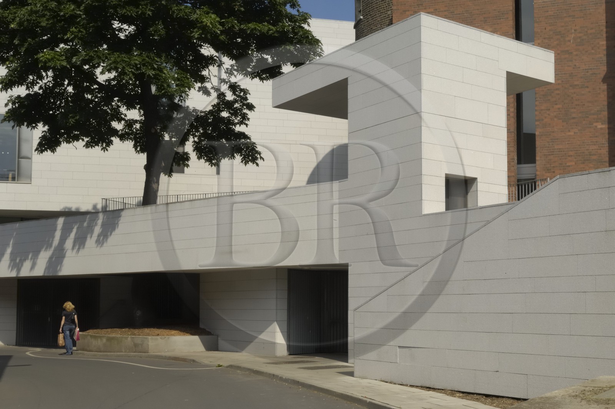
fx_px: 640
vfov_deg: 35.5
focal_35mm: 38
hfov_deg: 51.3
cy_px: 204
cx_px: 308
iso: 100
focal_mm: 25
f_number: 19
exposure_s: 1/125
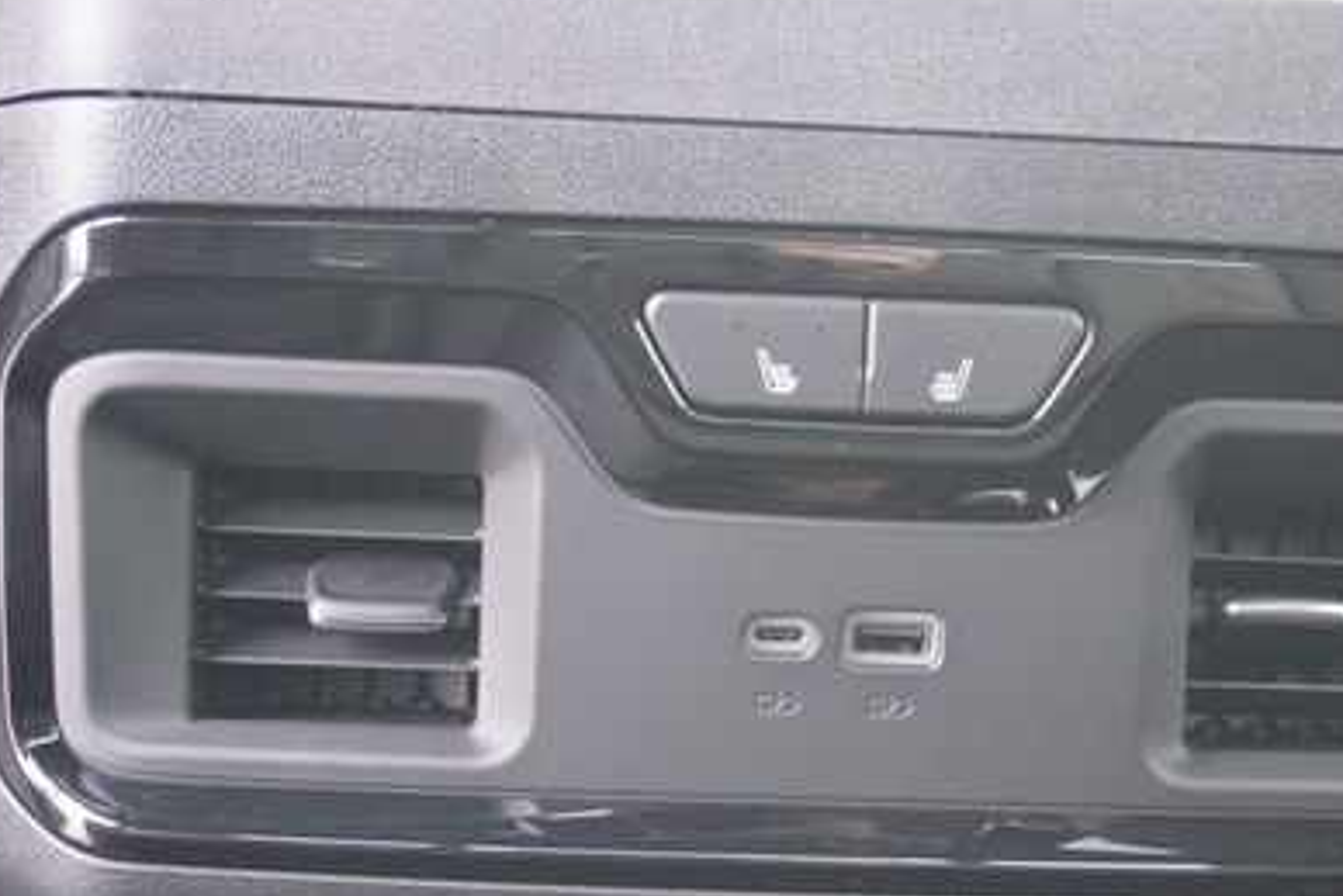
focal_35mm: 72
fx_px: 2680
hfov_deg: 28.0
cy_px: 574
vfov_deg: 18.9
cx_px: 834
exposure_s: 1/160
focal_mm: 29
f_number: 4.5
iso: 5000
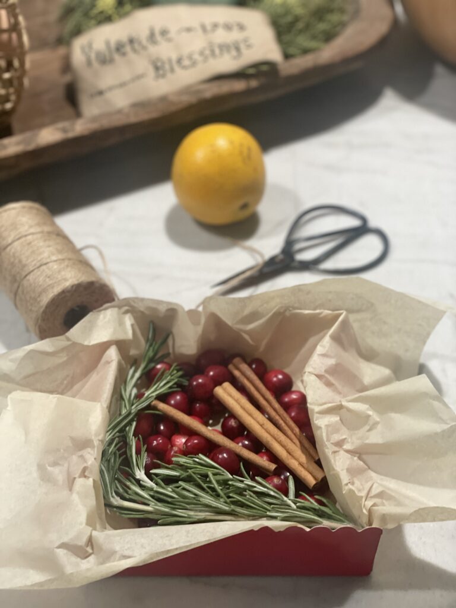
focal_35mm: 52
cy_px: 304
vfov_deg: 36.8
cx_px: 228
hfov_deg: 28.0
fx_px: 913
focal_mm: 6
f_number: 2
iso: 200
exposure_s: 1/40
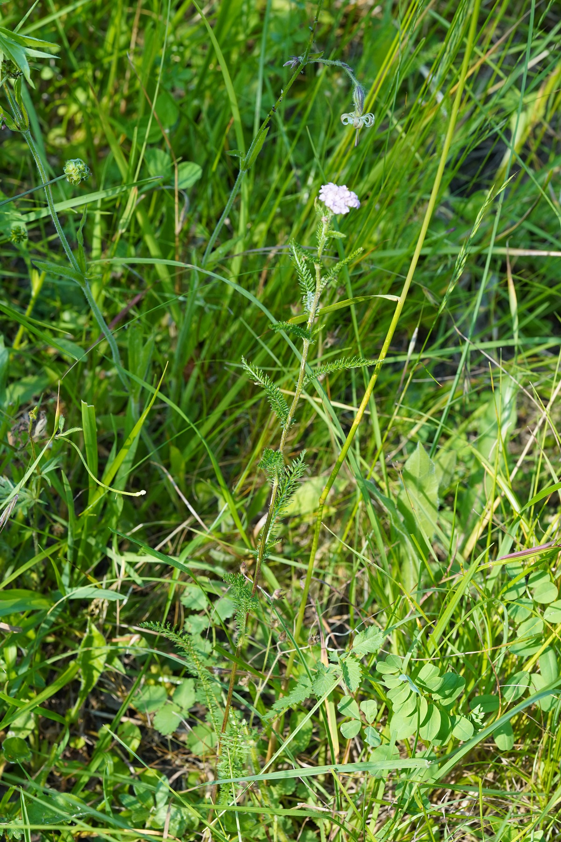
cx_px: 280
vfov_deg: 22.6
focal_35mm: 90
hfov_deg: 15.2
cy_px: 421
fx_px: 2104
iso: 800
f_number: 9
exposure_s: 1/200
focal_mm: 90
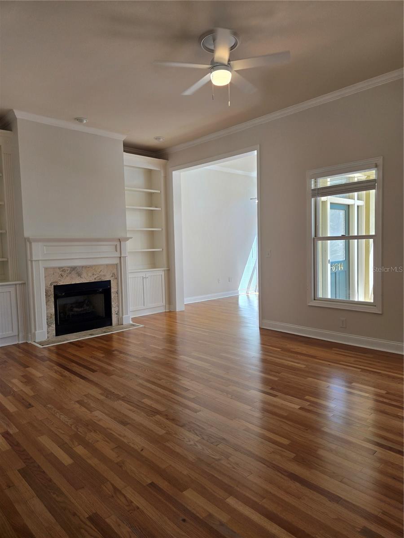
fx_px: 358
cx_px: 202
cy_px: 269
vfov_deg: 73.9
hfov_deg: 58.9
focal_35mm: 23
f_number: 1.8
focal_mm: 5.4
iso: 32
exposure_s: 1/120
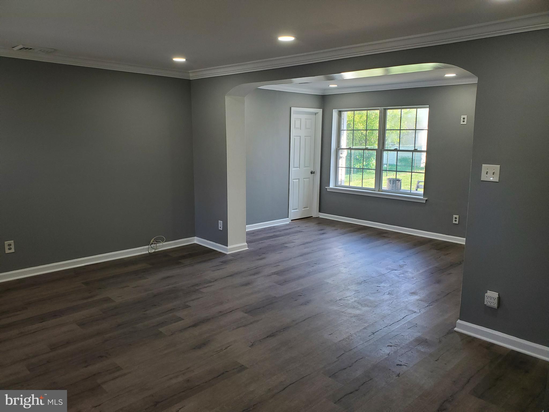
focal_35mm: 26
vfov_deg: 53.1
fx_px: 412
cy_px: 206
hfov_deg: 67.3
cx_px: 274
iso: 160
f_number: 2.4
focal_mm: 4.3
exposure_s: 1/120
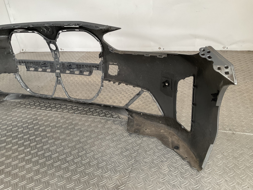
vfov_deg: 48.2
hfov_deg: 61.7
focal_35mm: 29
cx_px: 126
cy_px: 95
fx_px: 212
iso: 80
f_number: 1.8
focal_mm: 3
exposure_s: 1/60
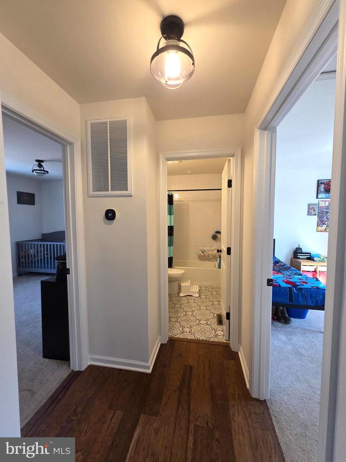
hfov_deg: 89.9
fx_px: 173
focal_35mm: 13
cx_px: 173
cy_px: 231
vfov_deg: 106.2
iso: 250
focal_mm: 2.2
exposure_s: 1/120
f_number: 1.9
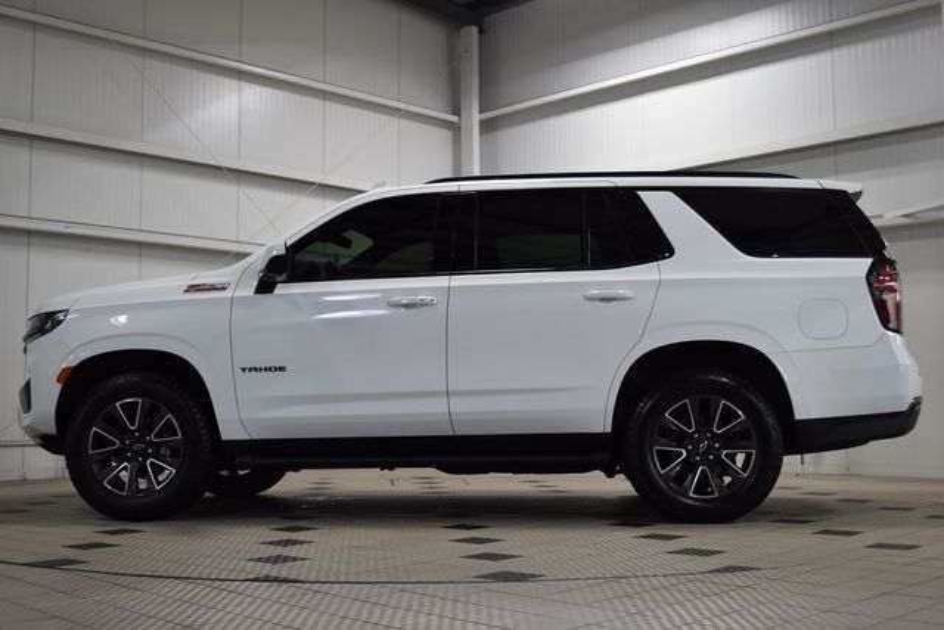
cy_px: 315
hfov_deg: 46.4
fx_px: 1102
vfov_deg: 31.9
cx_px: 472
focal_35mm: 42
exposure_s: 1/60
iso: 450
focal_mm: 28
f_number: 4.5
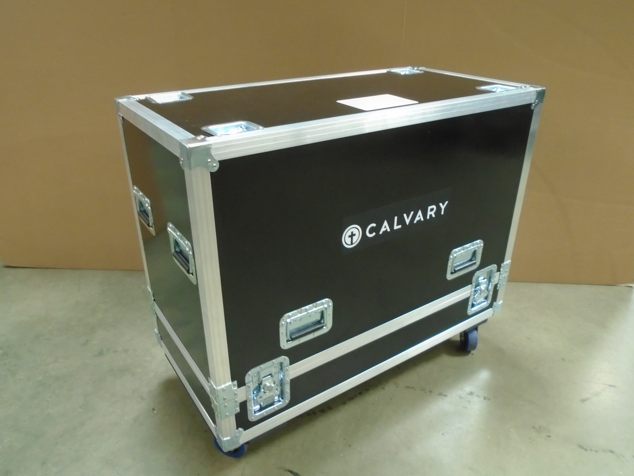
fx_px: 476
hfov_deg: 67.3
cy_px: 238
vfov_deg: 53.1
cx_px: 317
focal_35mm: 26
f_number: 3.2
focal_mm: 4.6
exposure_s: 1/15
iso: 400
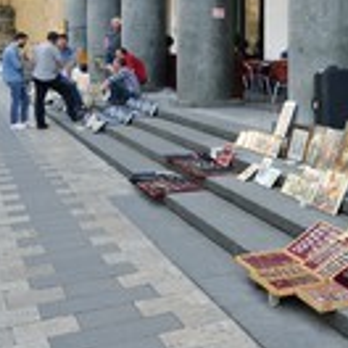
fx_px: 739
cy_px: 90
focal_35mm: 65
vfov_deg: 26.2
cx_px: 525
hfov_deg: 21.9
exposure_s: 1/125
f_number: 5
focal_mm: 24
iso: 200
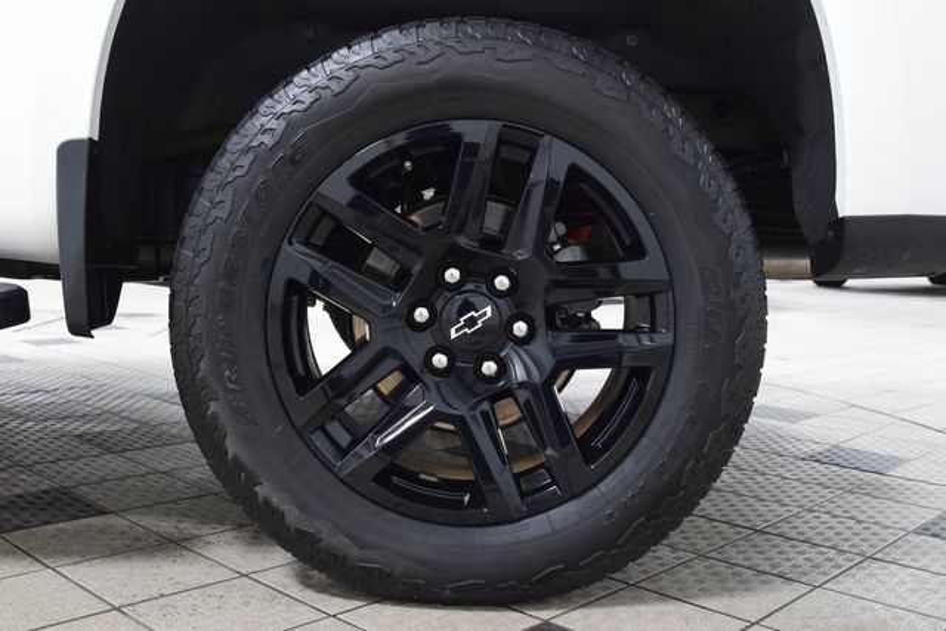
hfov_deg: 53.1
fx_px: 946
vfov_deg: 36.9
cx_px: 473
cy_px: 316
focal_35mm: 36
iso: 1600
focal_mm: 24
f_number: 6.3
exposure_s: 1/15
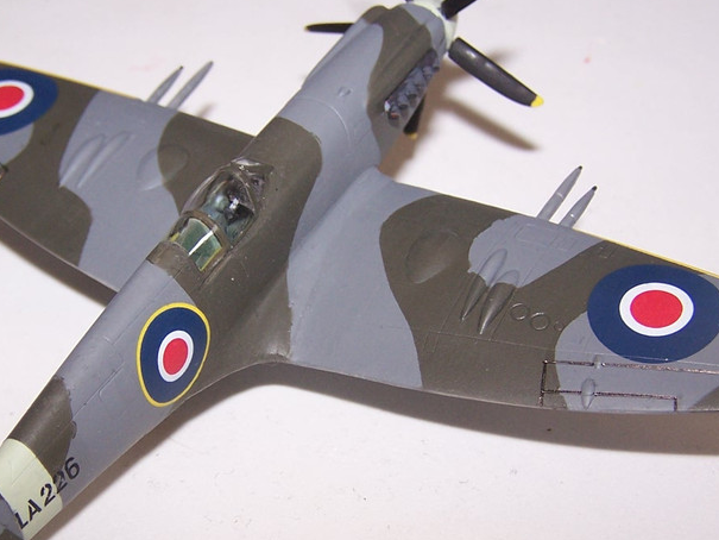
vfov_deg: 21.9
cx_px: 304
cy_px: 344
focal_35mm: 67
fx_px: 1392
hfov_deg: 28.9
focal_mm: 6.3
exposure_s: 1/60
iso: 80
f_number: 2.8
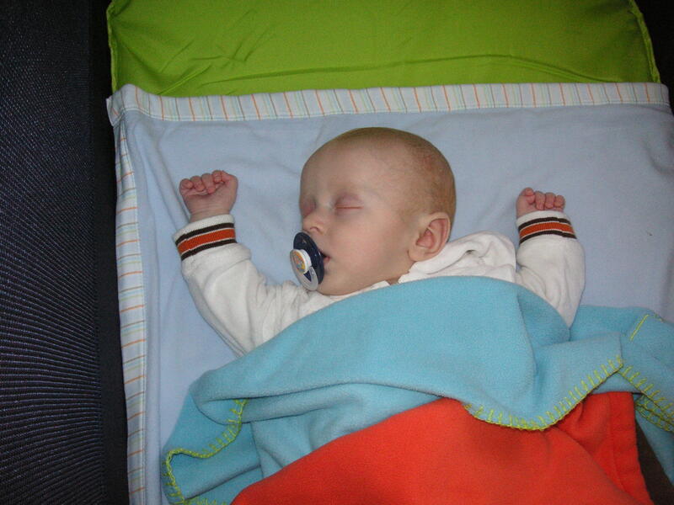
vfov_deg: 38.7
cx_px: 337
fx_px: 720
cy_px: 252
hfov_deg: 50.1
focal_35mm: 37
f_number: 2.8
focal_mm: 6.1
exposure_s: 1/45
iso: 160
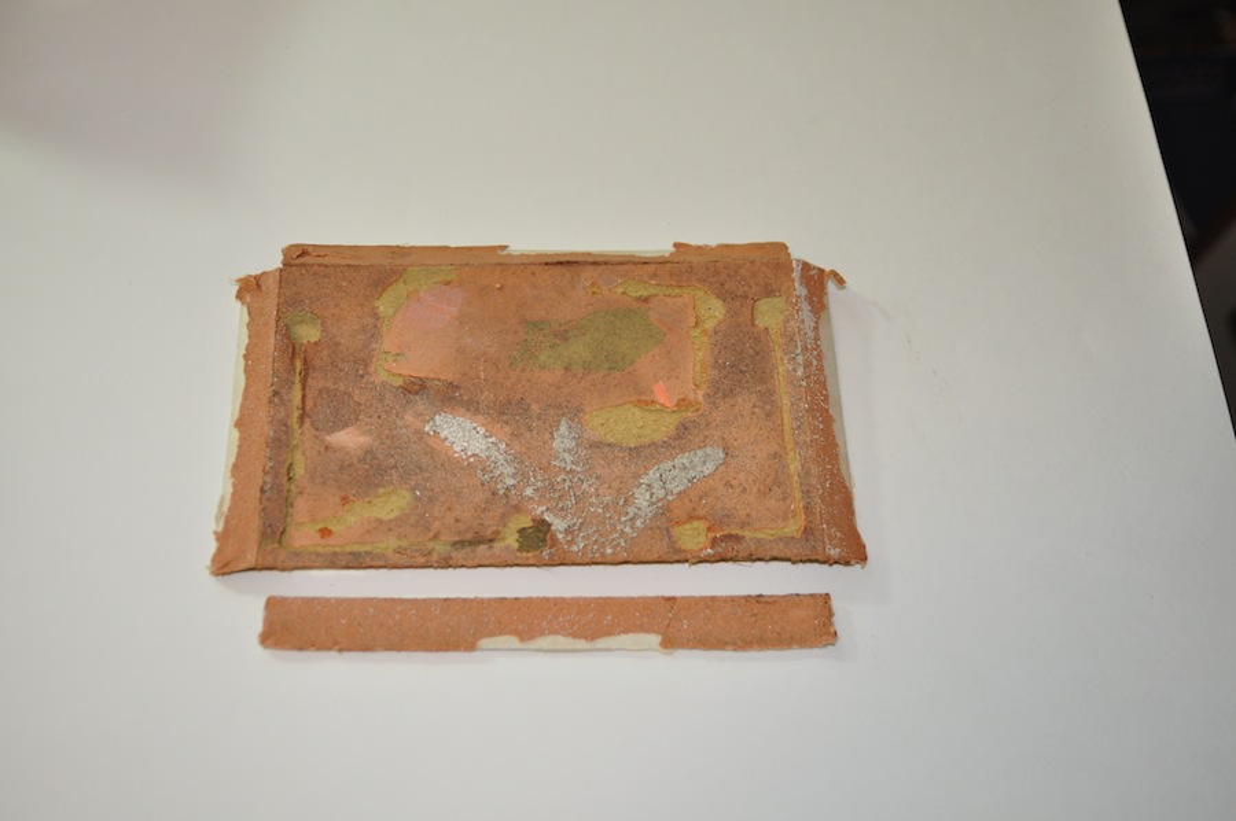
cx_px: 618
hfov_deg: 46.4
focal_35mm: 42
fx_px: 1440
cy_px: 410
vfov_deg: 31.8
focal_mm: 28
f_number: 3.5
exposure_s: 1/60
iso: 400
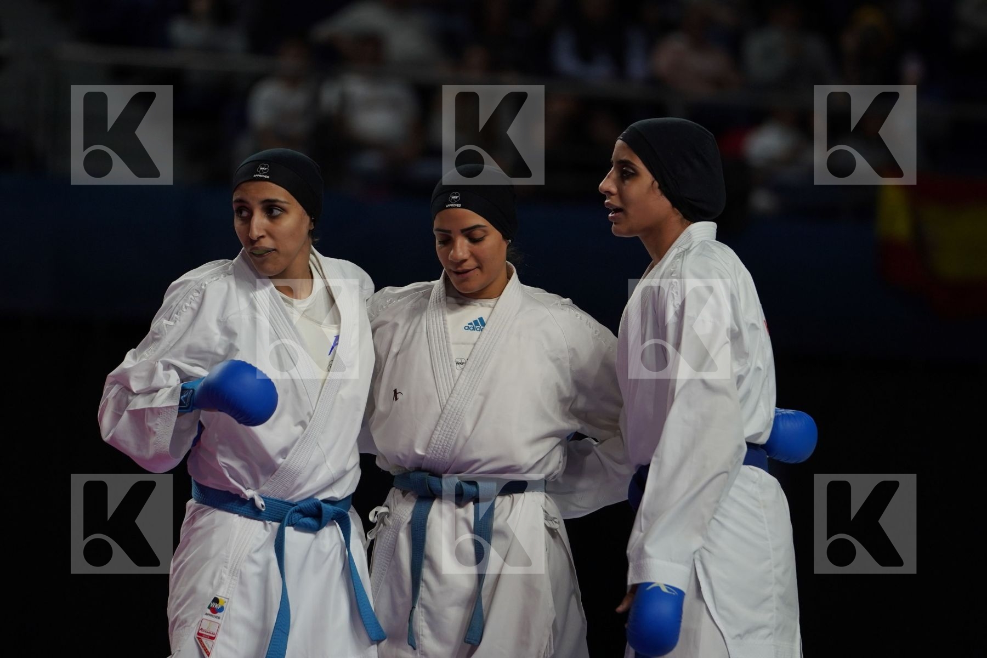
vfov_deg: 4.6
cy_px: 329
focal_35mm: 300
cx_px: 494
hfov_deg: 6.9
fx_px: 8224
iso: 800
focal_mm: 200
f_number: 2.8
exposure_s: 1/1000
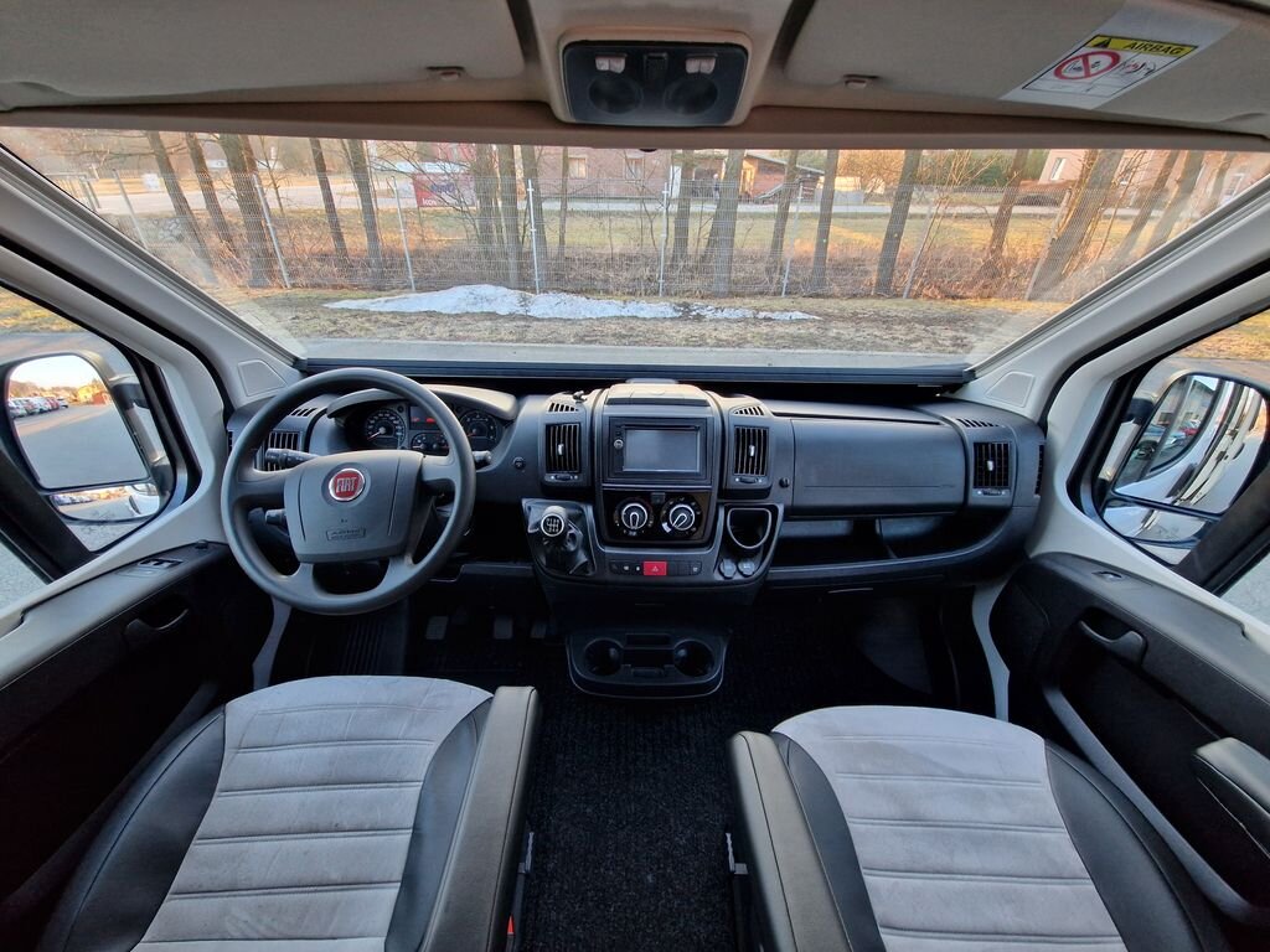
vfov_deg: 89.9
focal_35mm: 13
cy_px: 476
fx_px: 477
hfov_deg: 106.2
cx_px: 635
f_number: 2.2
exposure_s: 1/50
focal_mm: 2.2
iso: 160
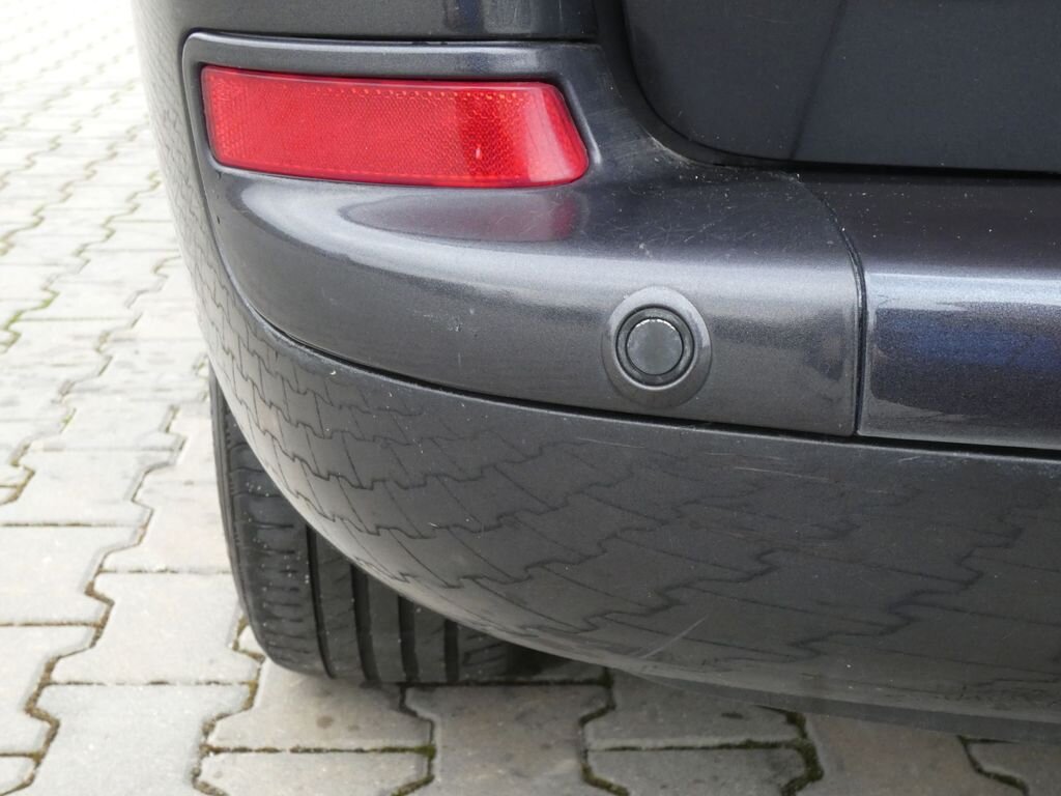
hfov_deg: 36.2
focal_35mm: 53
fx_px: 1624
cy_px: 398
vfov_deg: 27.5
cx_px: 530
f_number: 5.6
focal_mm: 9.5
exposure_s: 1/80
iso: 400
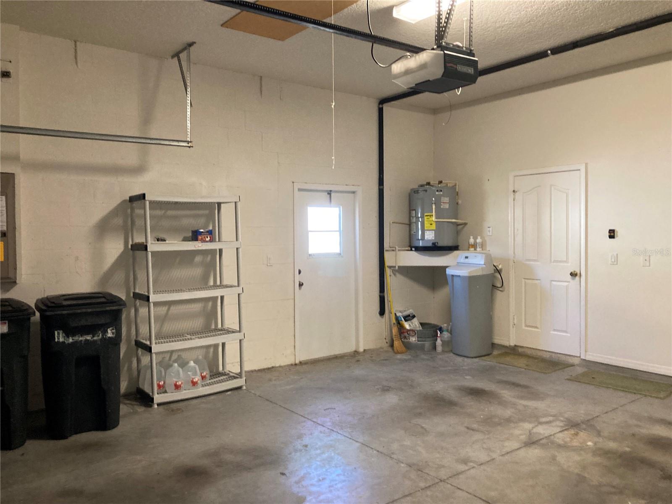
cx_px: 336
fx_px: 544
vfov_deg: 49.7
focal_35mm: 28
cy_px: 252
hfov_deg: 63.4
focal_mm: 3.99
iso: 320
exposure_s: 1/60
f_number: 1.8
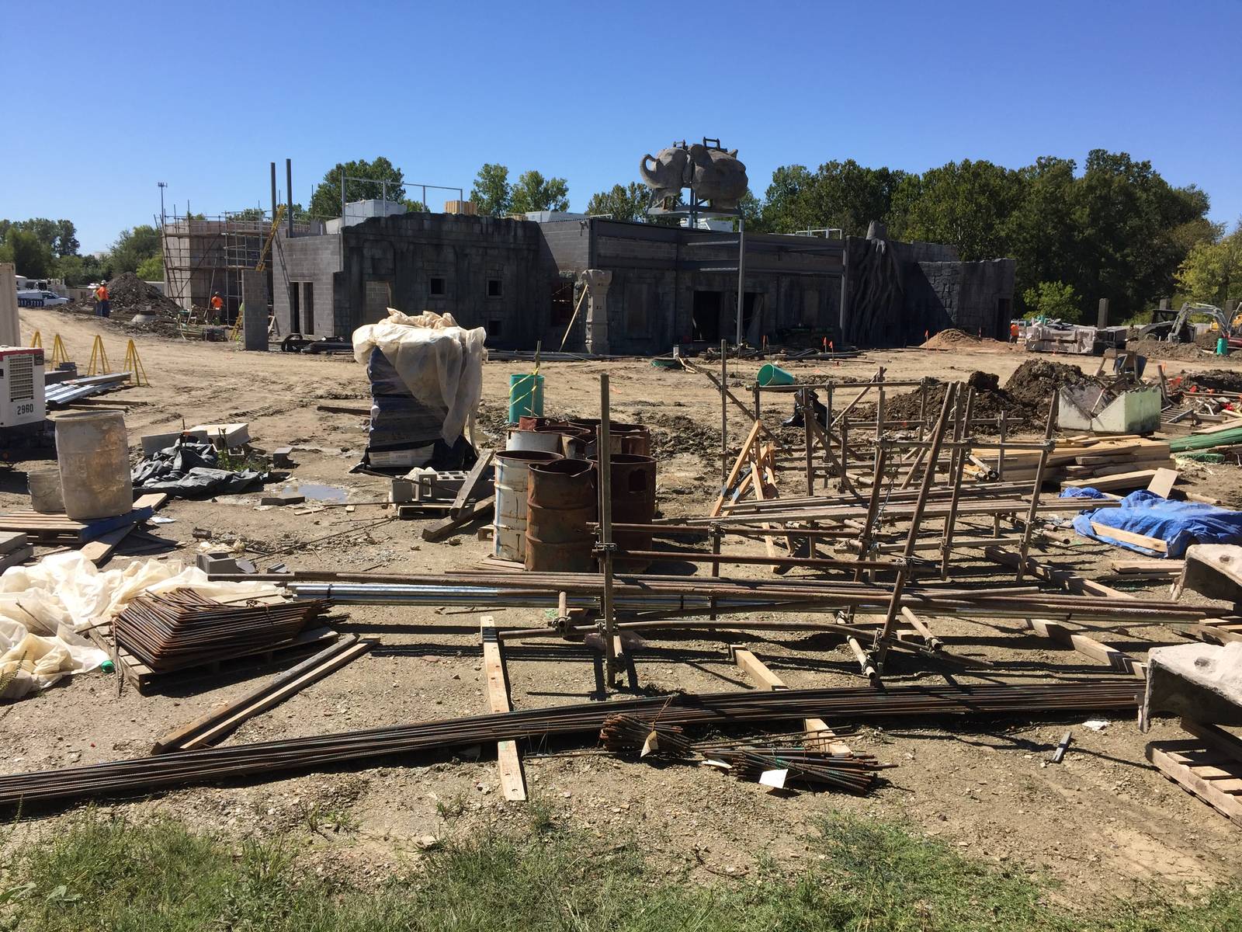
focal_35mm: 29
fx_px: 1041
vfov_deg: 48.2
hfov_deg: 61.7
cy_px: 466
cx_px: 621
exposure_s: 1/1799
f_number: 2.2
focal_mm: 4.15
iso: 32
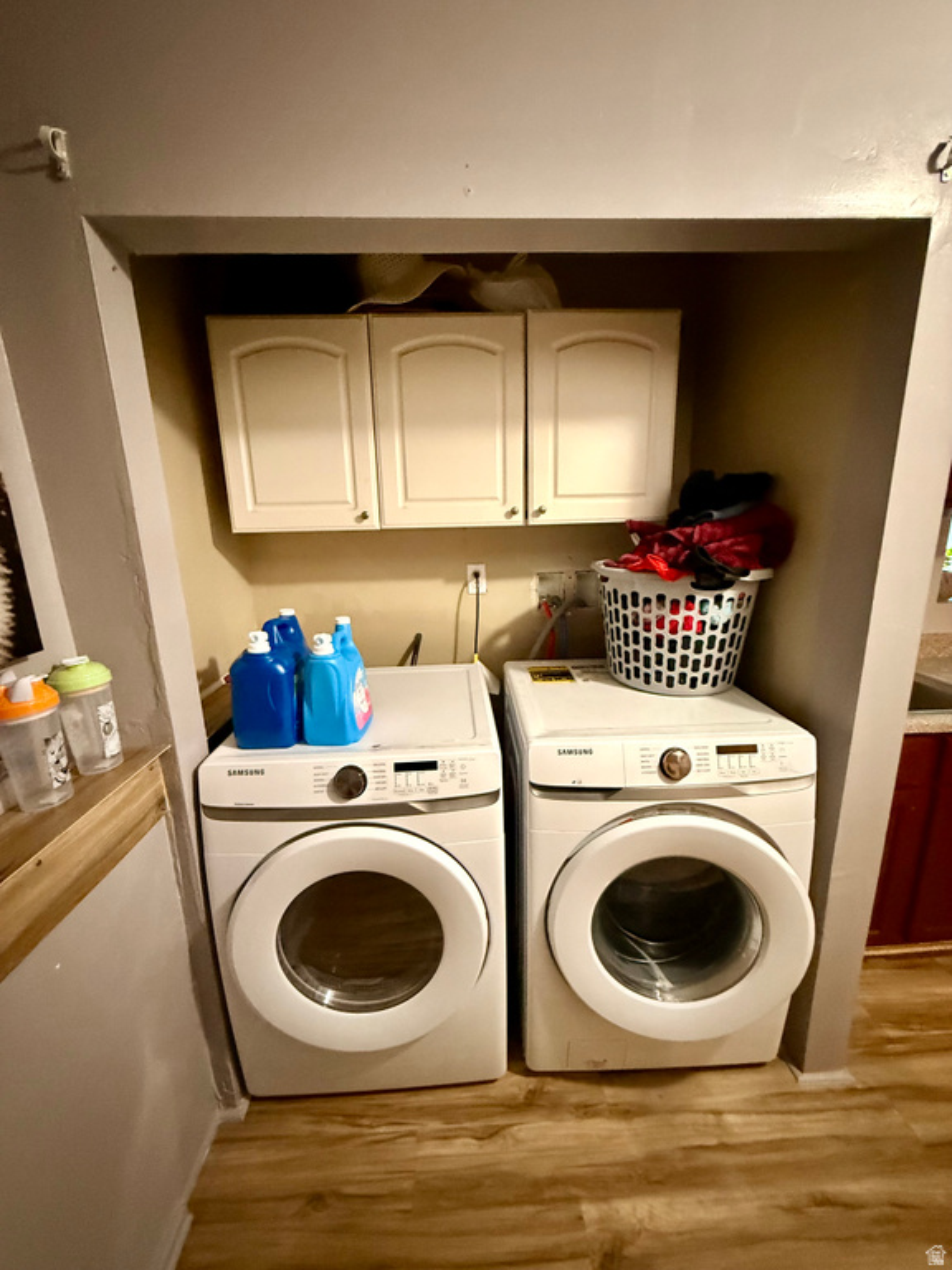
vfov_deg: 102.1
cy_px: 635
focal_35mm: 14
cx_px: 476
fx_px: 513
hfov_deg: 85.7
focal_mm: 2.22
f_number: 2.2
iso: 1000
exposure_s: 1/40
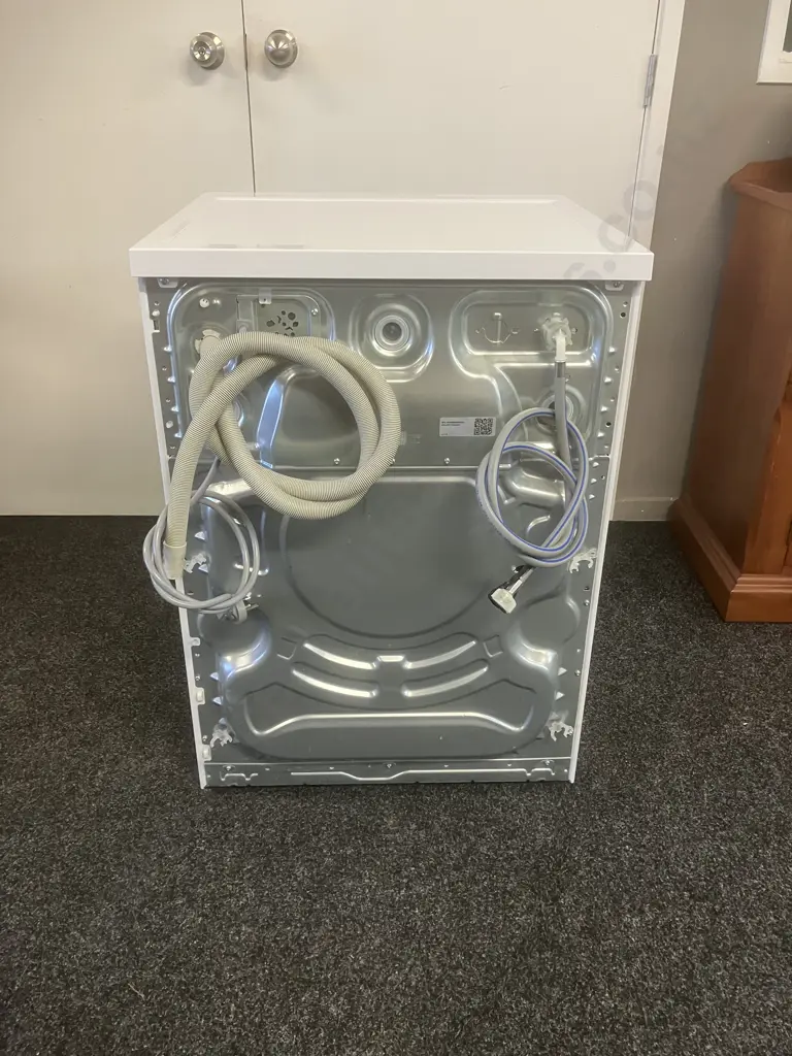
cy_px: 528
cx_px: 396
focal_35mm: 28
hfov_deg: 49.7
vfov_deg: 63.4
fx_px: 854
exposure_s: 1/50
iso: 160
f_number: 1.8
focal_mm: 3.99
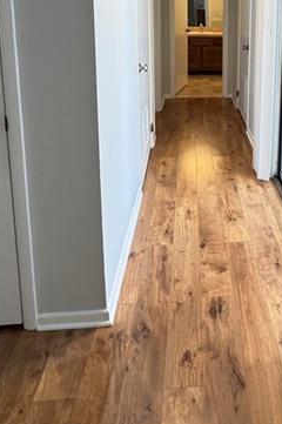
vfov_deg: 54.0
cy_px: 56
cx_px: 231
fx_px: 365
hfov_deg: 40.3
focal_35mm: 31
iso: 250
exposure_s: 1/120
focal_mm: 2.22
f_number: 2.2
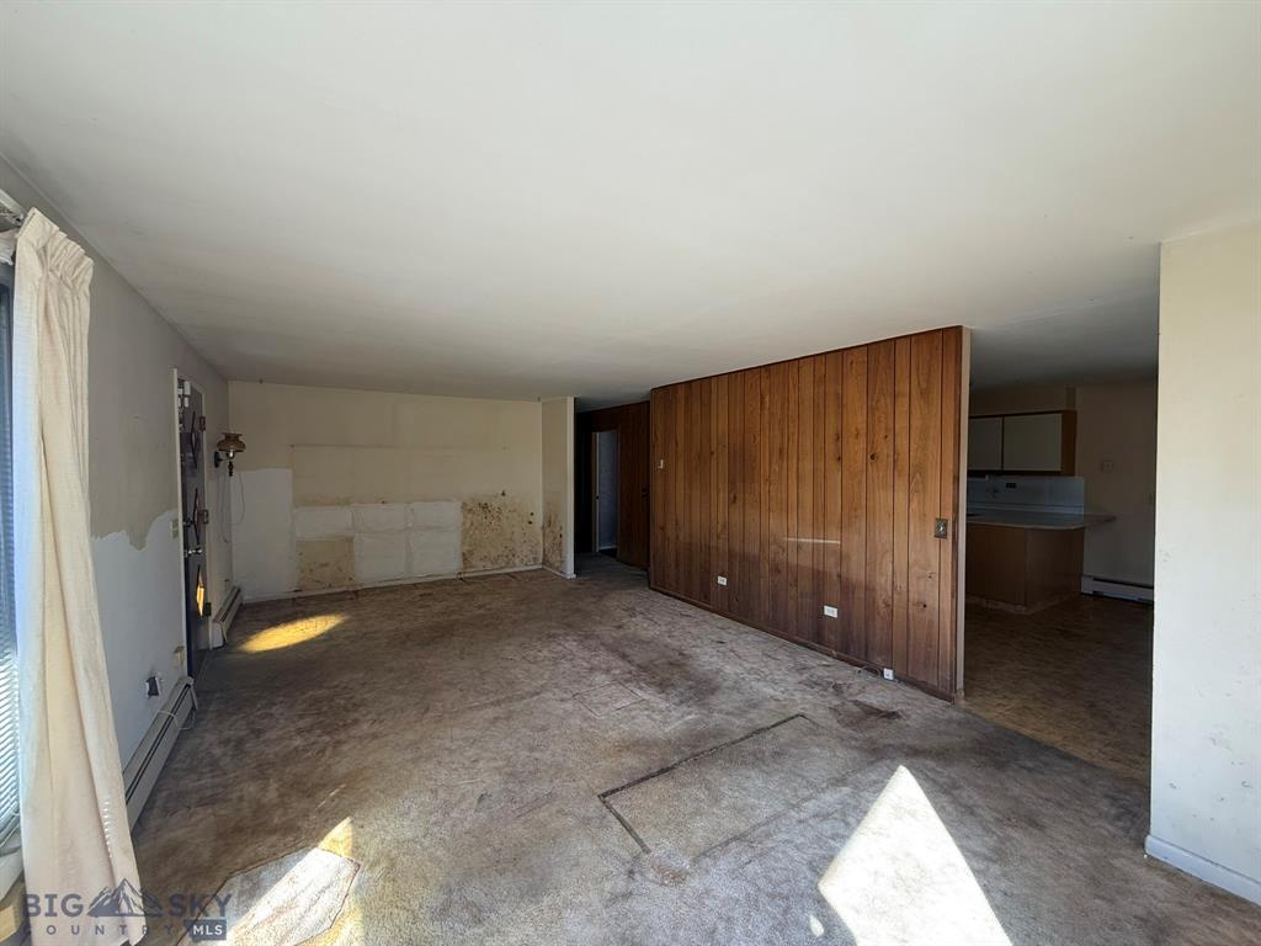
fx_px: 510
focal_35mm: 14
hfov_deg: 102.1
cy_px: 473
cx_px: 630
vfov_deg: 85.7
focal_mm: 2.22
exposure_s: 1/99
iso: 125
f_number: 2.2
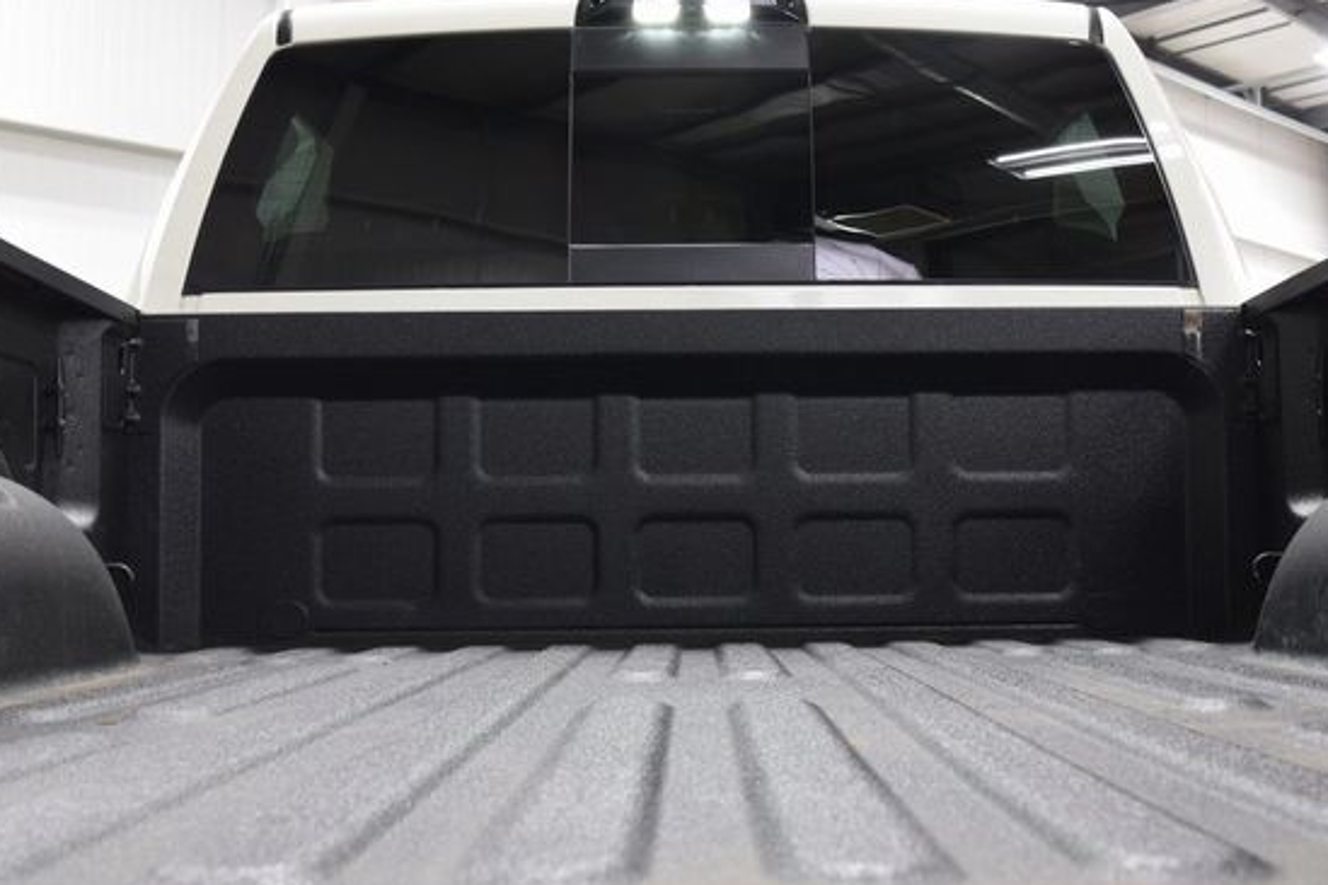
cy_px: 468
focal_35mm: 42
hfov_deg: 46.4
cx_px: 721
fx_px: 1549
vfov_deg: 31.9
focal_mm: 24
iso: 800
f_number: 6.3
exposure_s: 1/15
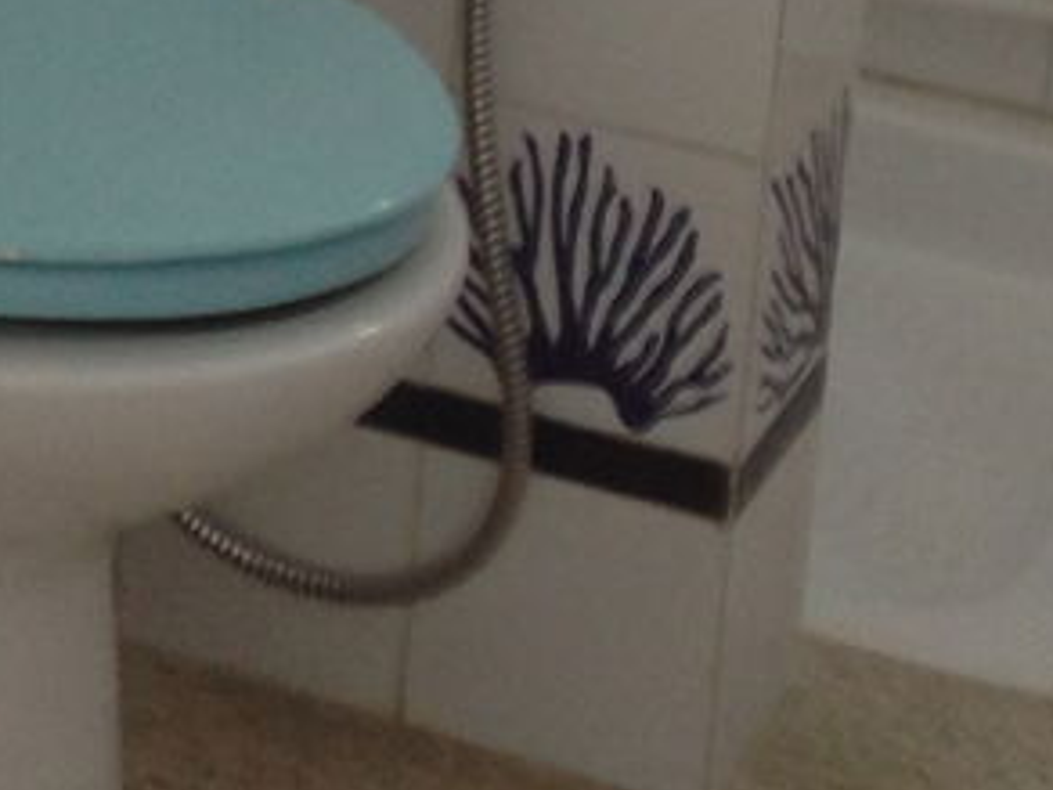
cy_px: -537
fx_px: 5506
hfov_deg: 10.6
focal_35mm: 181
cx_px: -426
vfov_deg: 8.0
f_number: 2.4
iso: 50
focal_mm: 4.12
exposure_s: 1/20
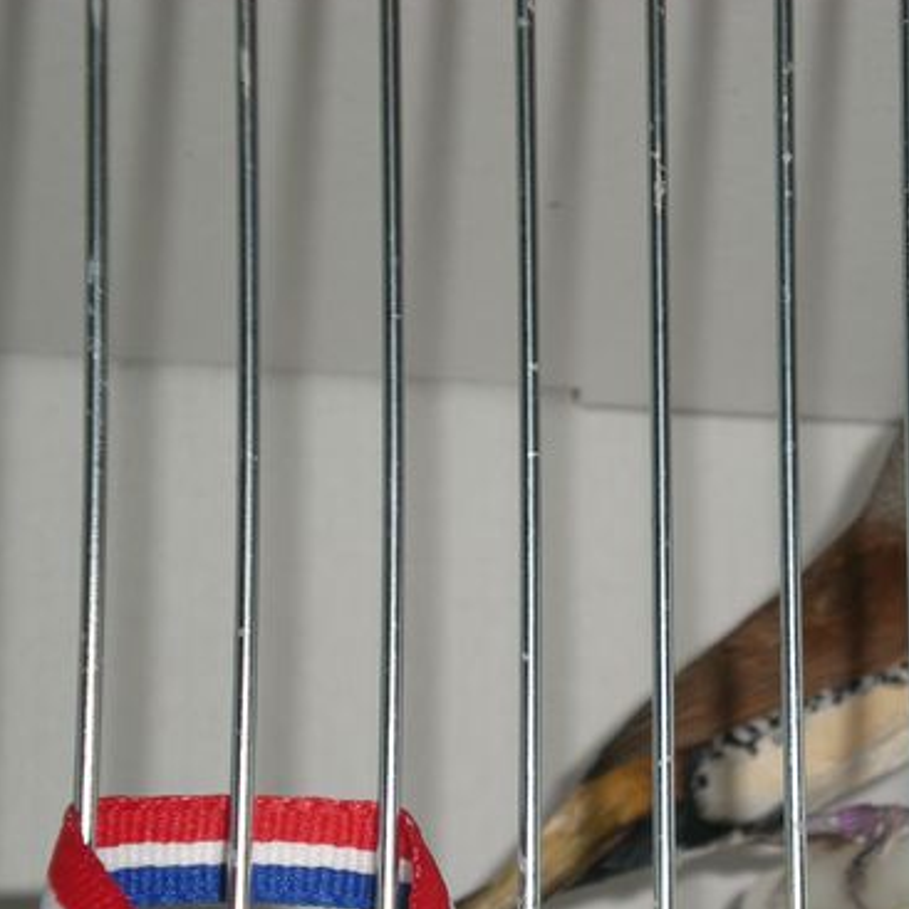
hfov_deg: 16.2
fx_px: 3179
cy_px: 540
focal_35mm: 107
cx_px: 684
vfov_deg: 16.3
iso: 50
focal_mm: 12.3
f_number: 4.6
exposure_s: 1/120
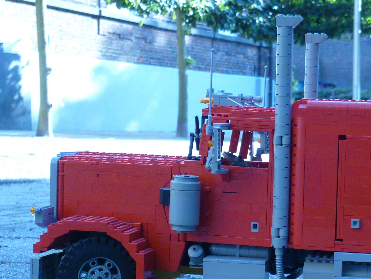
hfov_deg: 22.6
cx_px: 353
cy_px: 223
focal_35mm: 84
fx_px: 900
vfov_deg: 17.4
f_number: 3.3
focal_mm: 7.5
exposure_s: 1/60
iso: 80
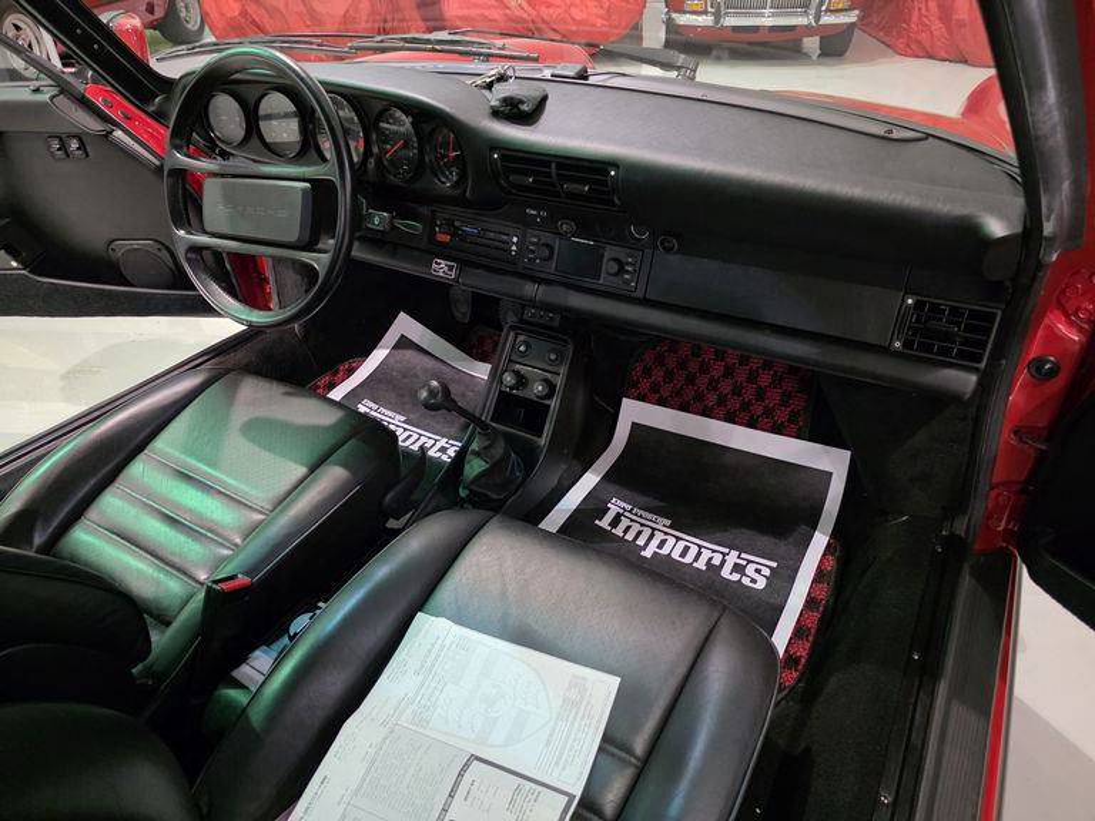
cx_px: 548
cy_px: 410
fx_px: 728
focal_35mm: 23
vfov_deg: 58.9
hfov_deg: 73.9
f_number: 1.7
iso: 1600
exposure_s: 1/60
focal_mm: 6.3
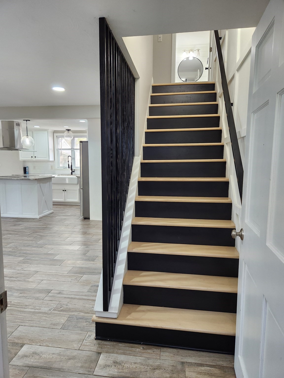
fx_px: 252
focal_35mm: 23
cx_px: 142
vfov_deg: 73.9
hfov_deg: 58.9
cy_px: 189
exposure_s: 1/120
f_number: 1.8
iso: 250
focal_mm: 5.4
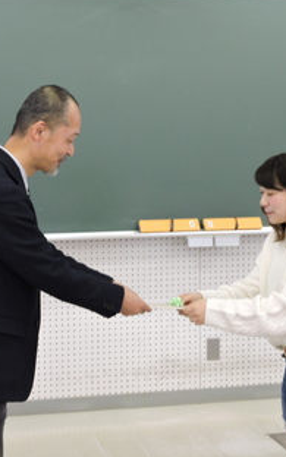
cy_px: 185
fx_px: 1060
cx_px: 133
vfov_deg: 24.3
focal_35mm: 85
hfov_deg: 15.4
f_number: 4
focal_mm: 9
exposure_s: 1/30
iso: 400
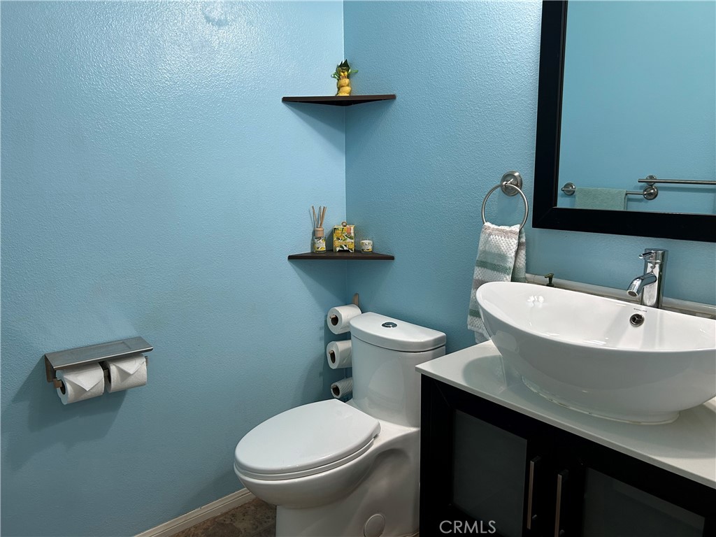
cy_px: 268
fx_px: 538
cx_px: 358
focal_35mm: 26
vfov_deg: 53.1
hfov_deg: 67.3
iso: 125
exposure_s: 1/120
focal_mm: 5.7
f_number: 1.5
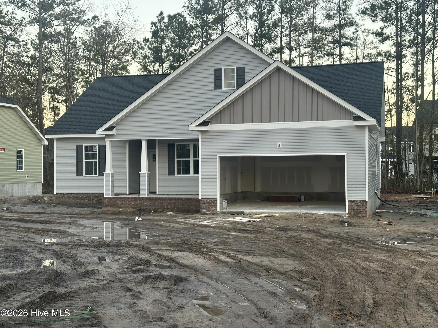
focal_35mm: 48
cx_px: 219
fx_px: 607
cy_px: 164
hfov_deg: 39.7
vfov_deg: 30.3
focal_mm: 6.86
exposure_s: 1/94
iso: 80
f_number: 1.78
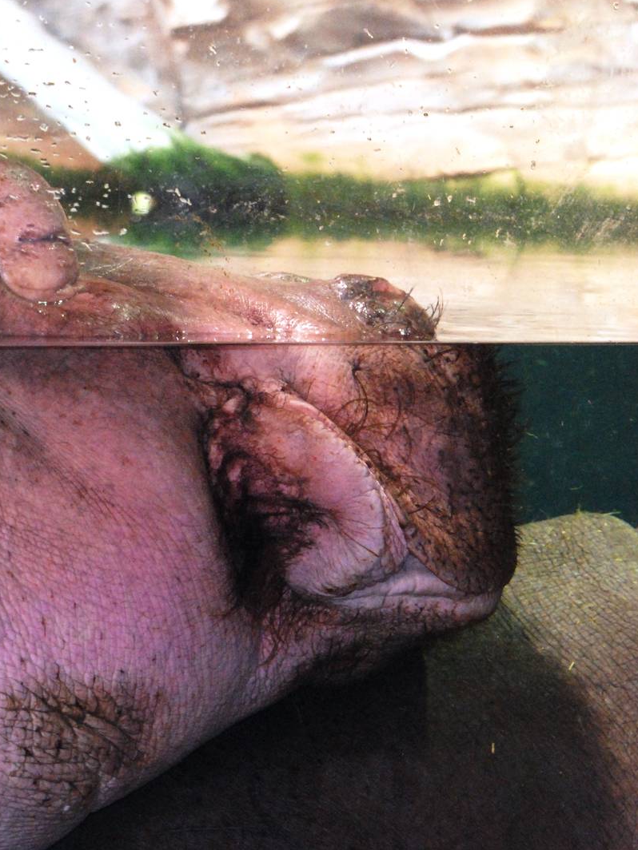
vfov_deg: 13.0
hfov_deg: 9.7
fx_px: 3735
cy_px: 423
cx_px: 9
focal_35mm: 152
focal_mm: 70
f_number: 5.6
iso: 1600
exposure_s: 1/60
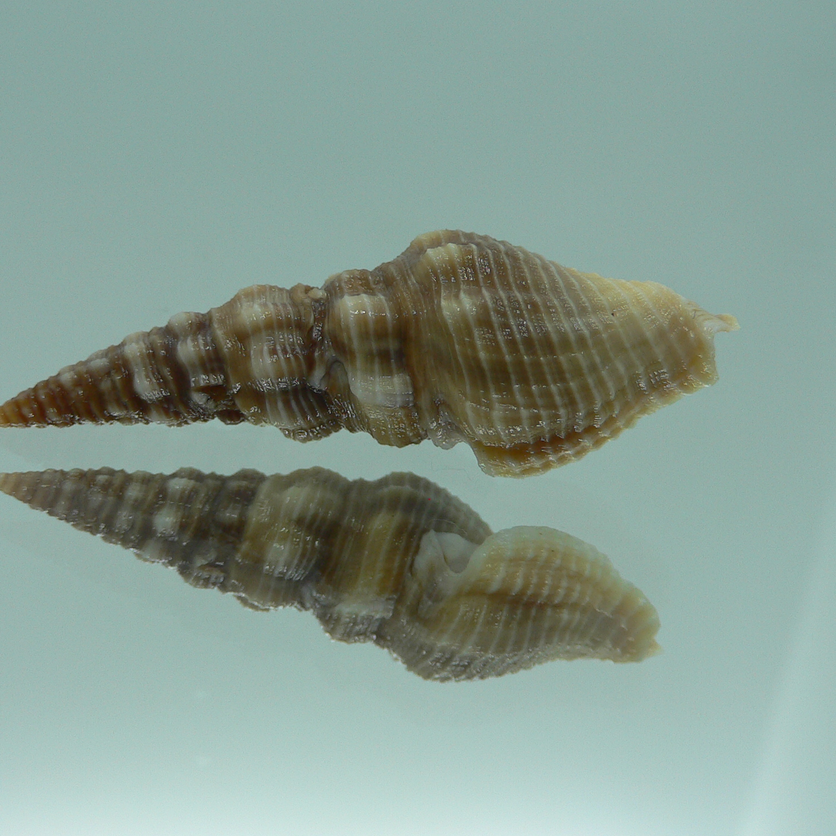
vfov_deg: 40.0
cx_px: 366
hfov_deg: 40.0
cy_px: 415
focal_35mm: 42
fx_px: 1148
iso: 80
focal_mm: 4.6
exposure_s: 1/60
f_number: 2.8
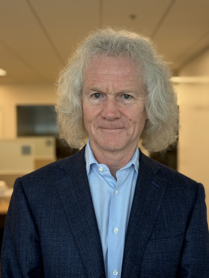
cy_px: 139
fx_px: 386
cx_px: 104
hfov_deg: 30.3
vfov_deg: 39.7
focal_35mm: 48
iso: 125
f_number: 1.78
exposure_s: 1/60
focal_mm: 6.76
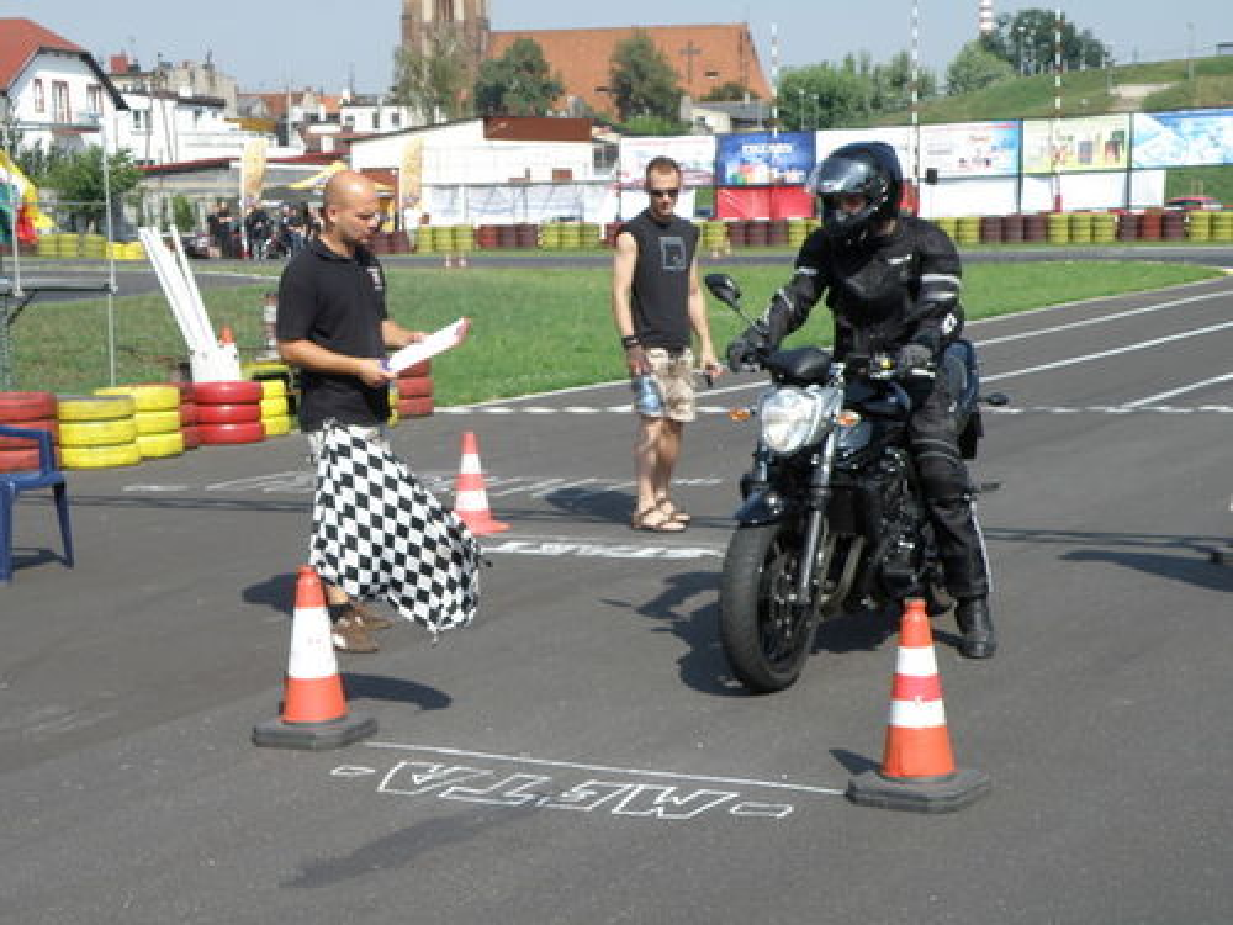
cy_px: 462
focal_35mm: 66
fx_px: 2351
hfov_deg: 29.4
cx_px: 616
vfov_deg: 22.3
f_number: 3.7
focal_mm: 11.85
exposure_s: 1/640
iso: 64
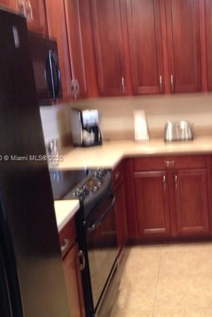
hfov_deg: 26.8
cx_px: 184
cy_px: 159
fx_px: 432
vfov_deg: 40.3
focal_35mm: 49
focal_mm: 4.28
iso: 200
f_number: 2.4
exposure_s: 1/20
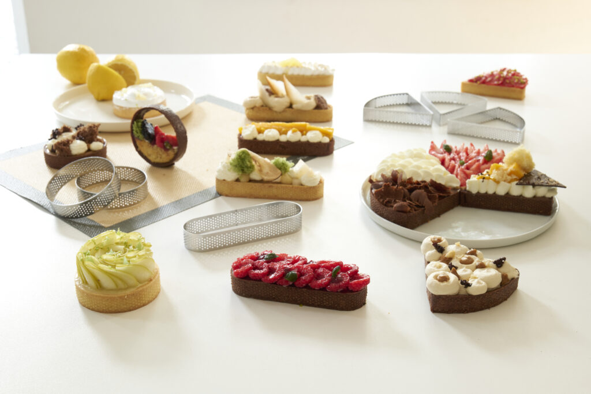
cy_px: 197
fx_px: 821
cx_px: 296
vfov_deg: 27.0
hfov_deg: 39.6
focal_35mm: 50
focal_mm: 50
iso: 400
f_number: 13
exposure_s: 1/1.67
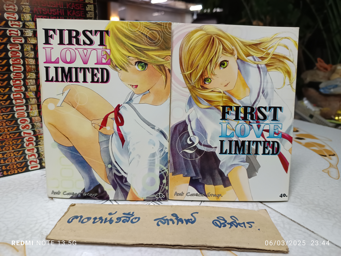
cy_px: 128
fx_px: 236
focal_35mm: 24
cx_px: 170
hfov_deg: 71.6
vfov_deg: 56.8
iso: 1203
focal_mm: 5.31
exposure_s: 1/33.3
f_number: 1.7
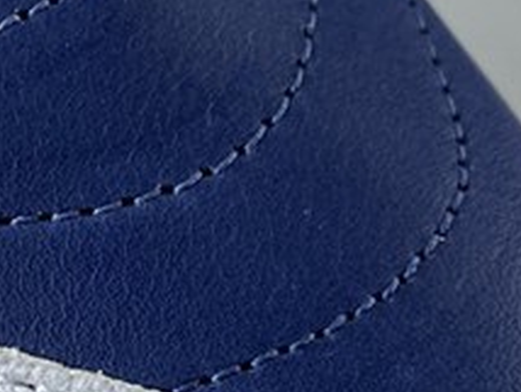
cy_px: 314
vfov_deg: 15.2
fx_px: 1462
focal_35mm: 97
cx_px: 105
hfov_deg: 20.0
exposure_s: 1/100
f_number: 1.8
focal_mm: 4.25
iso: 80
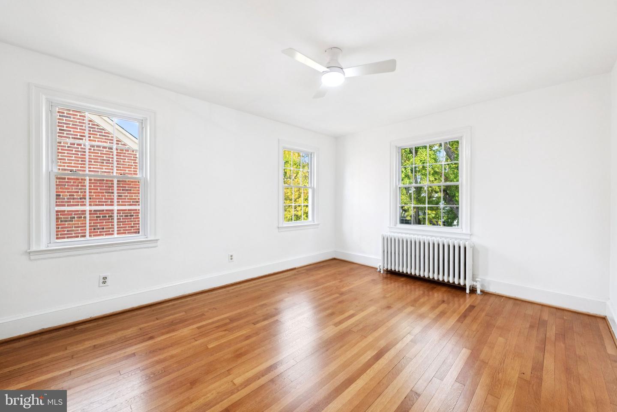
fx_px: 240
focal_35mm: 14
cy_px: 206
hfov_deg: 104.3
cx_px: 308
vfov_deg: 81.2
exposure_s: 1/60
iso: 250
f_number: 9
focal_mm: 14
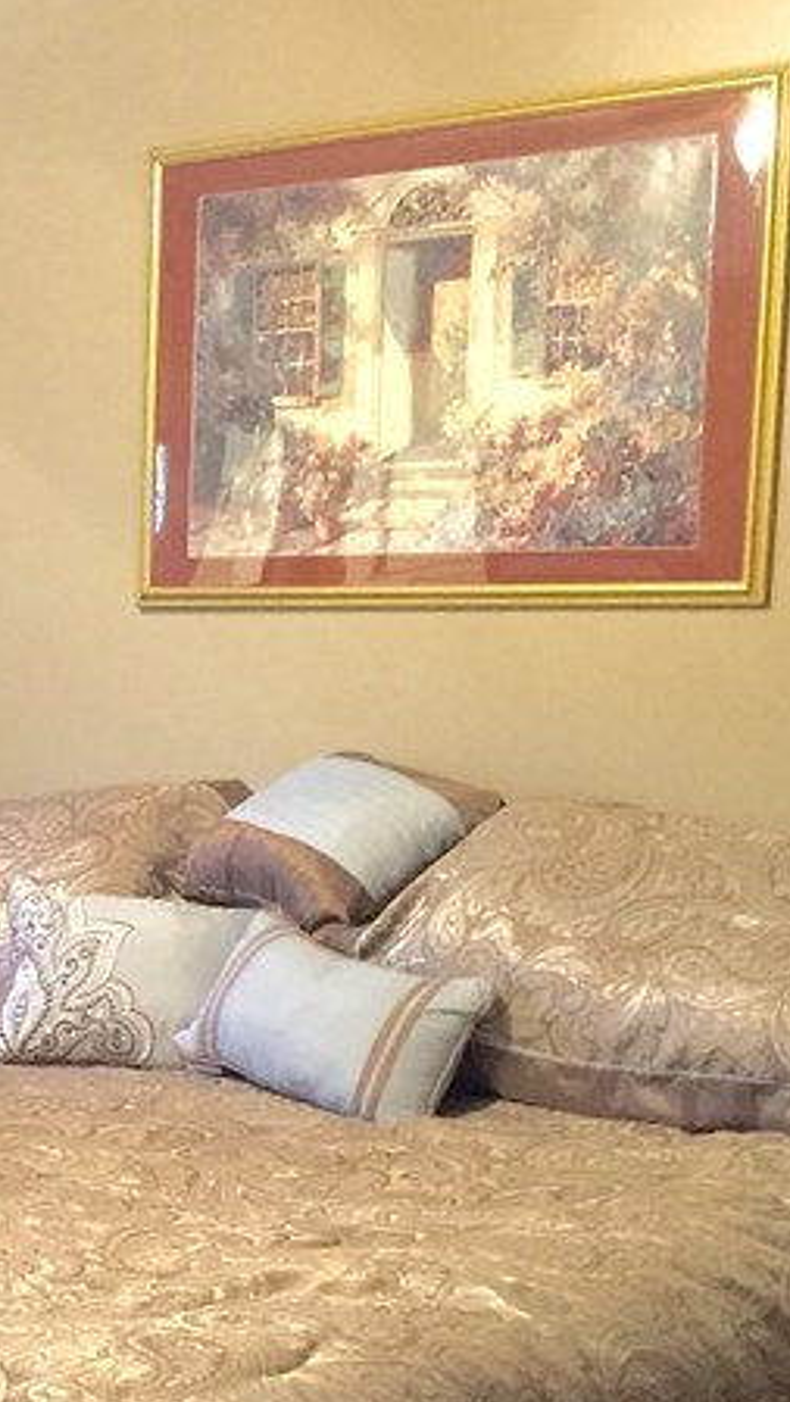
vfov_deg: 29.0
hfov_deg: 16.2
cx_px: -131
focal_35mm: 72
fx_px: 2678
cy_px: 993
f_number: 2.2
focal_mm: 4.15
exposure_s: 1/25
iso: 250
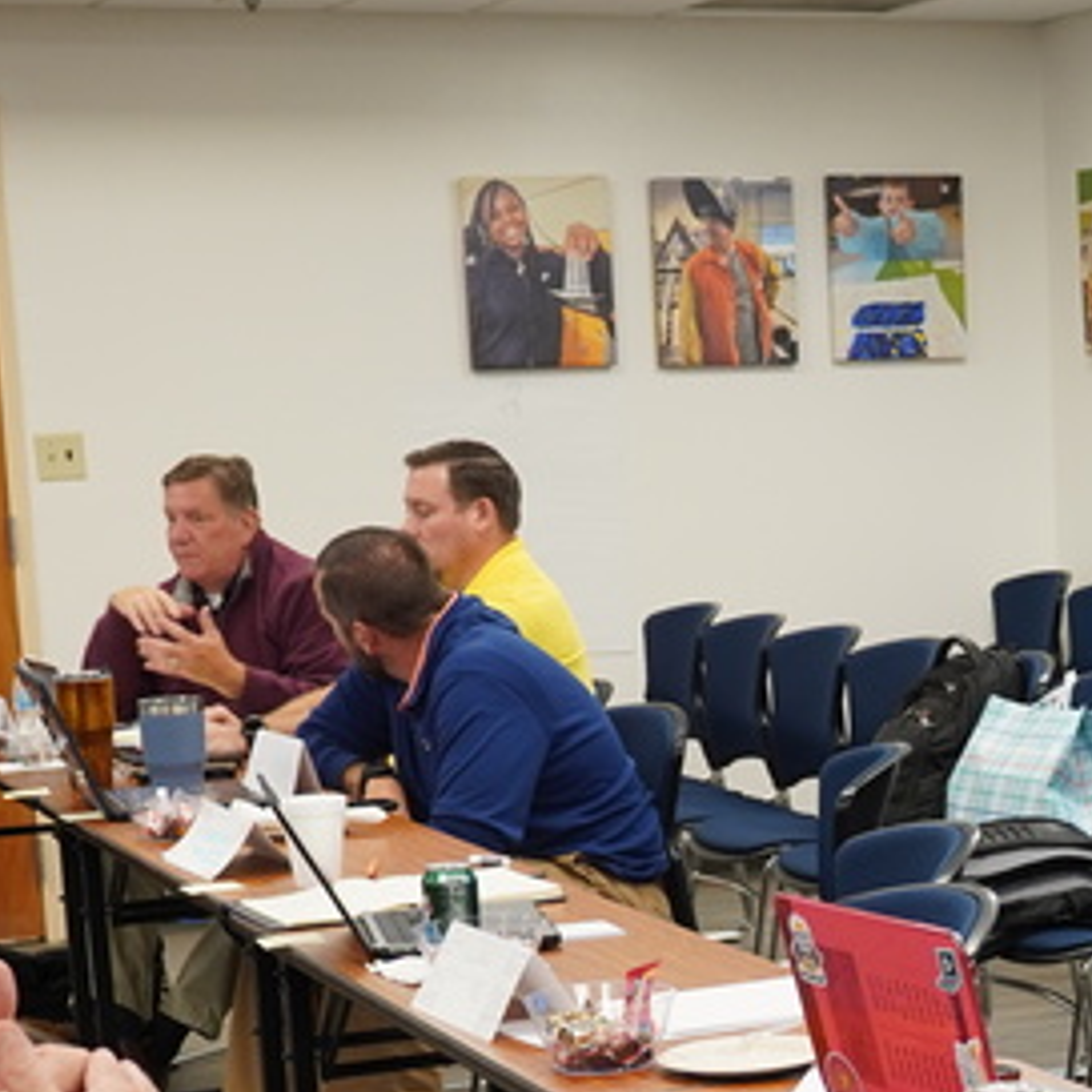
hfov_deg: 17.7
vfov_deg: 17.7
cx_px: 1068
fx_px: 3426
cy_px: 1054
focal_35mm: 96
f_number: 4
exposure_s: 1/30
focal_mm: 20
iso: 320
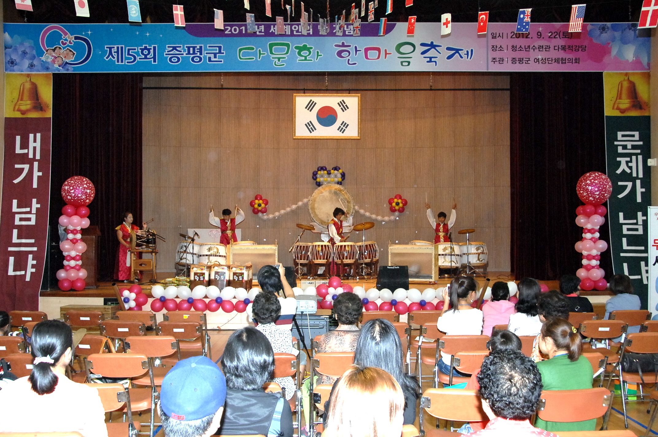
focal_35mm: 36
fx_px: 657
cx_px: 329
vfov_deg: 36.8
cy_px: 218
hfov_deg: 53.2
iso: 800
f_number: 6.7
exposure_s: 1/60
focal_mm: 24
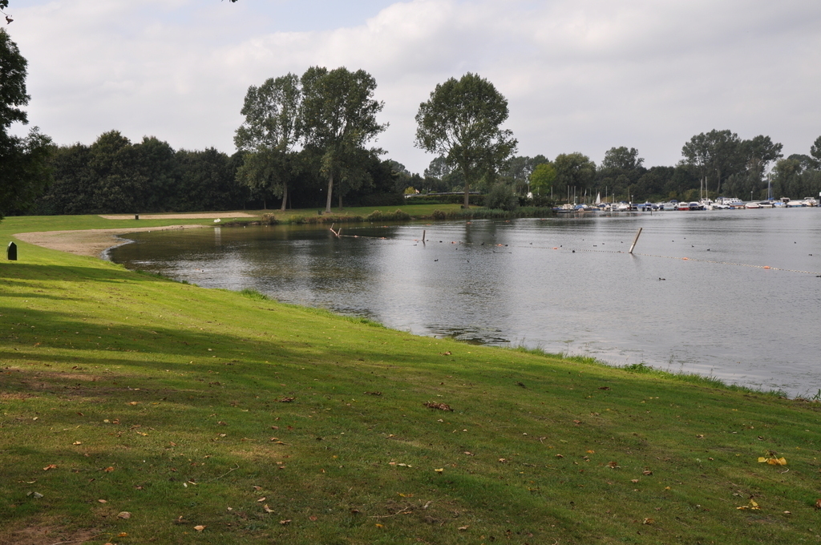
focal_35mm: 42
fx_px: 957
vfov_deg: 31.8
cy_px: 272
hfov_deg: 46.5
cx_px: 410
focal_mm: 28
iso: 200
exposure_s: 1/320
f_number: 9
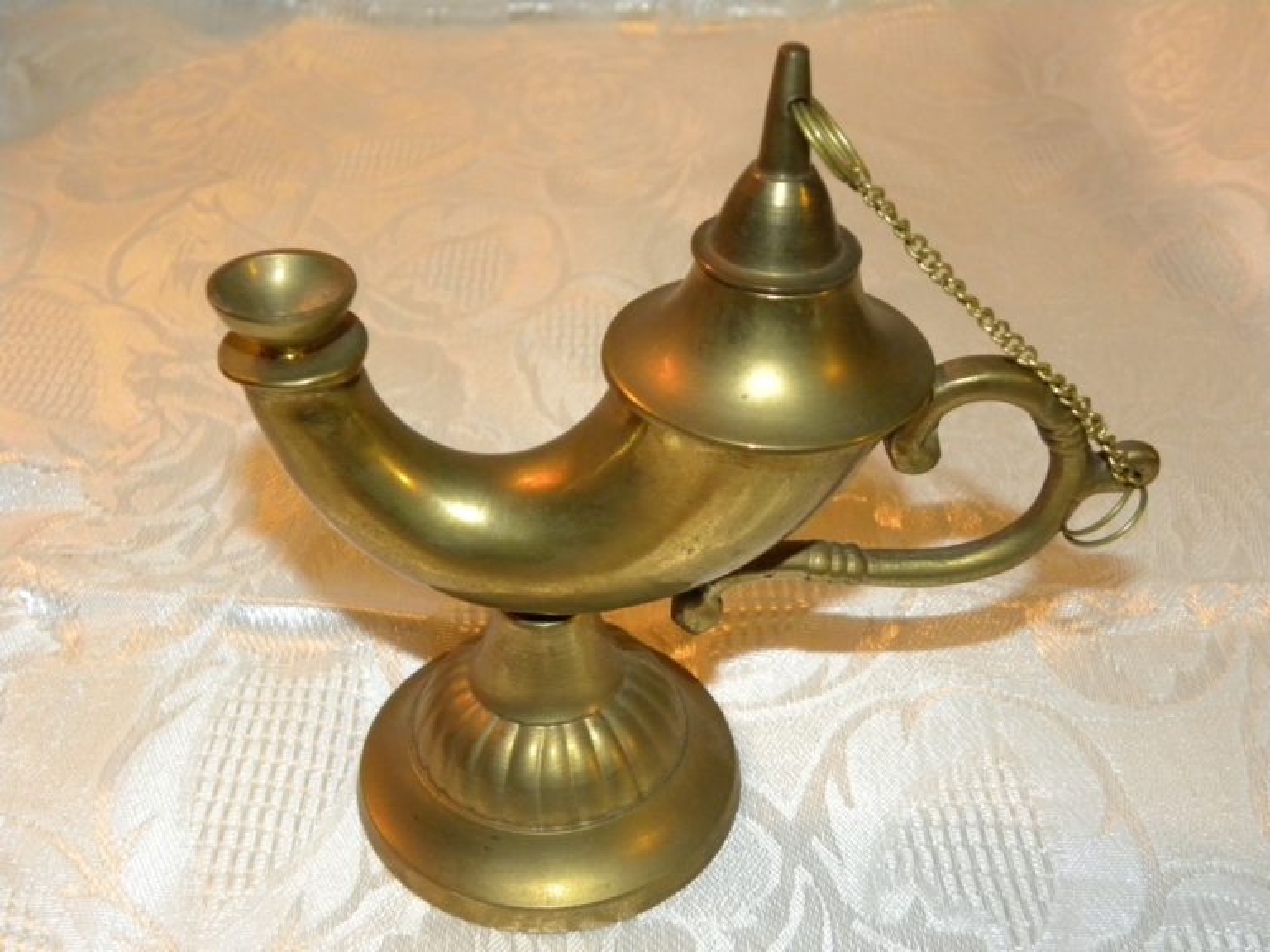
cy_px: 476
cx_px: 635
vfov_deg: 35.1
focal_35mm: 41
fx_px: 1504
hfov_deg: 45.8
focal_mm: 7.3
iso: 400
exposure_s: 1/30
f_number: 3.2
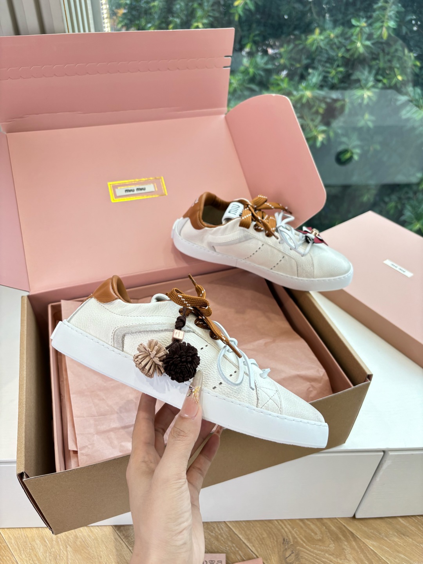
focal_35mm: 26
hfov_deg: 53.1
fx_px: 424
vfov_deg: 67.3
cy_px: 282
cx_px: 212
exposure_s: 1/121
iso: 50
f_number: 1.6
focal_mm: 5.96
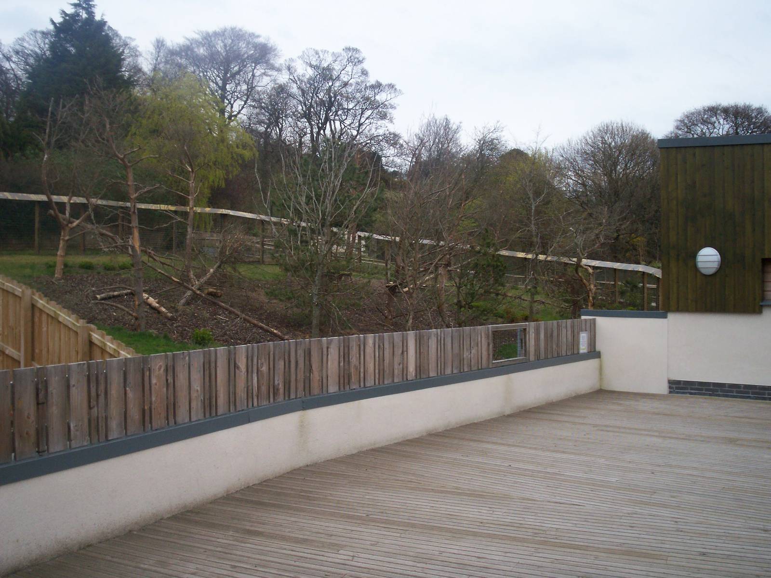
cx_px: 386
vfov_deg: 39.7
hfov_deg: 51.4
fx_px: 802
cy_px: 289
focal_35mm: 36
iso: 100
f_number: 4.5
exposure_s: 1/224
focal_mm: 5.9
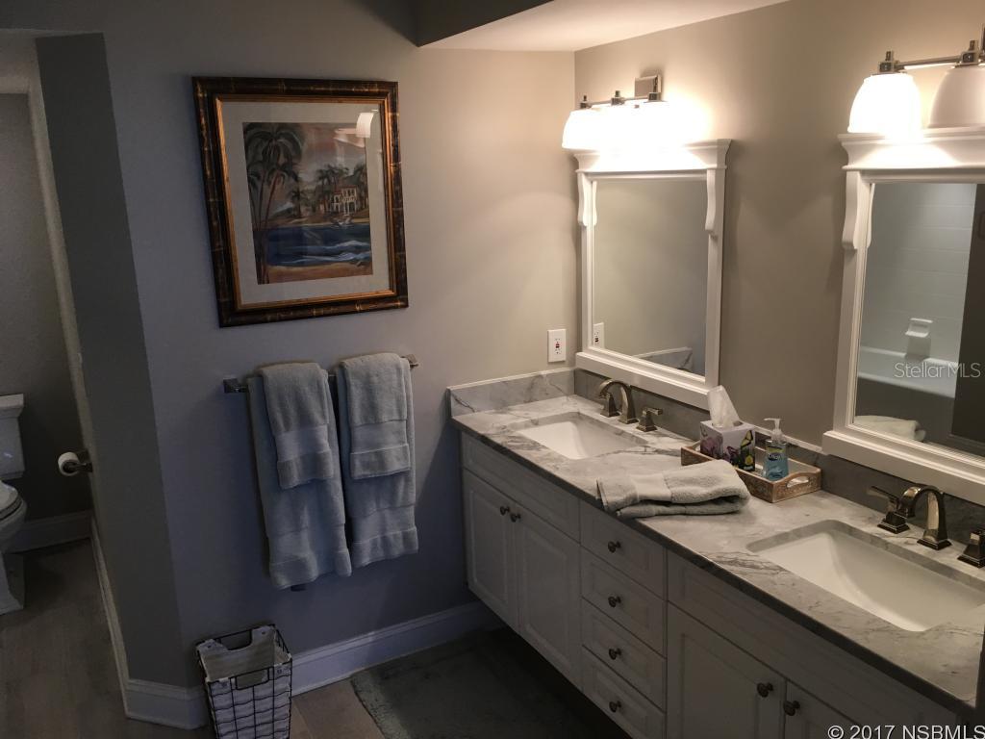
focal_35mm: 29
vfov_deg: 48.2
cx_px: 492
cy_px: 370
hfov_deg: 61.7
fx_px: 825
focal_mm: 4.15
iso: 40
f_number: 2.2
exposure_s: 1/30
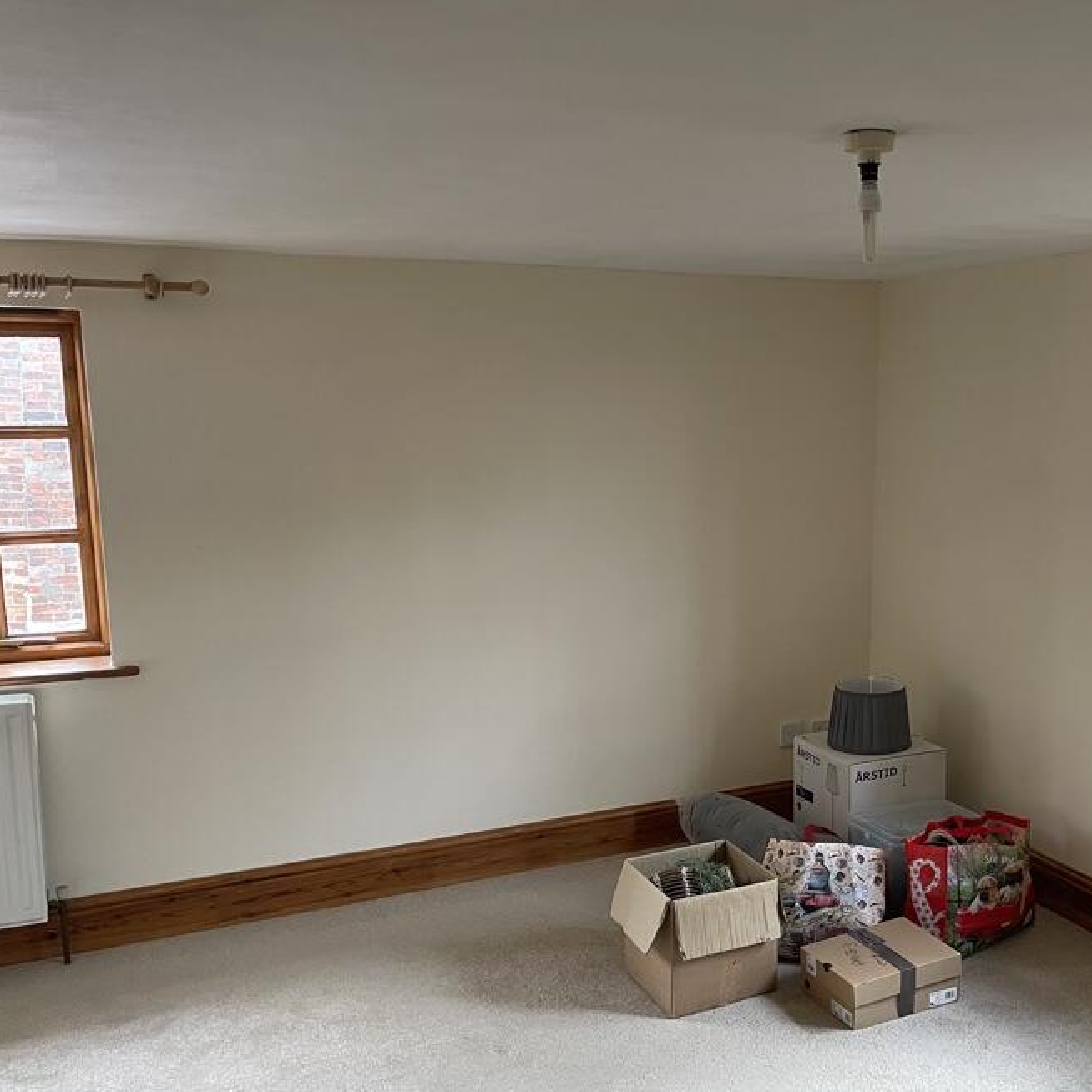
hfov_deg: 44.8
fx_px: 1285
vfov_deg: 46.0
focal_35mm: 36
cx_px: 793
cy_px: 599
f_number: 1.6
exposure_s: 1/87
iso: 125
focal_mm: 4.2
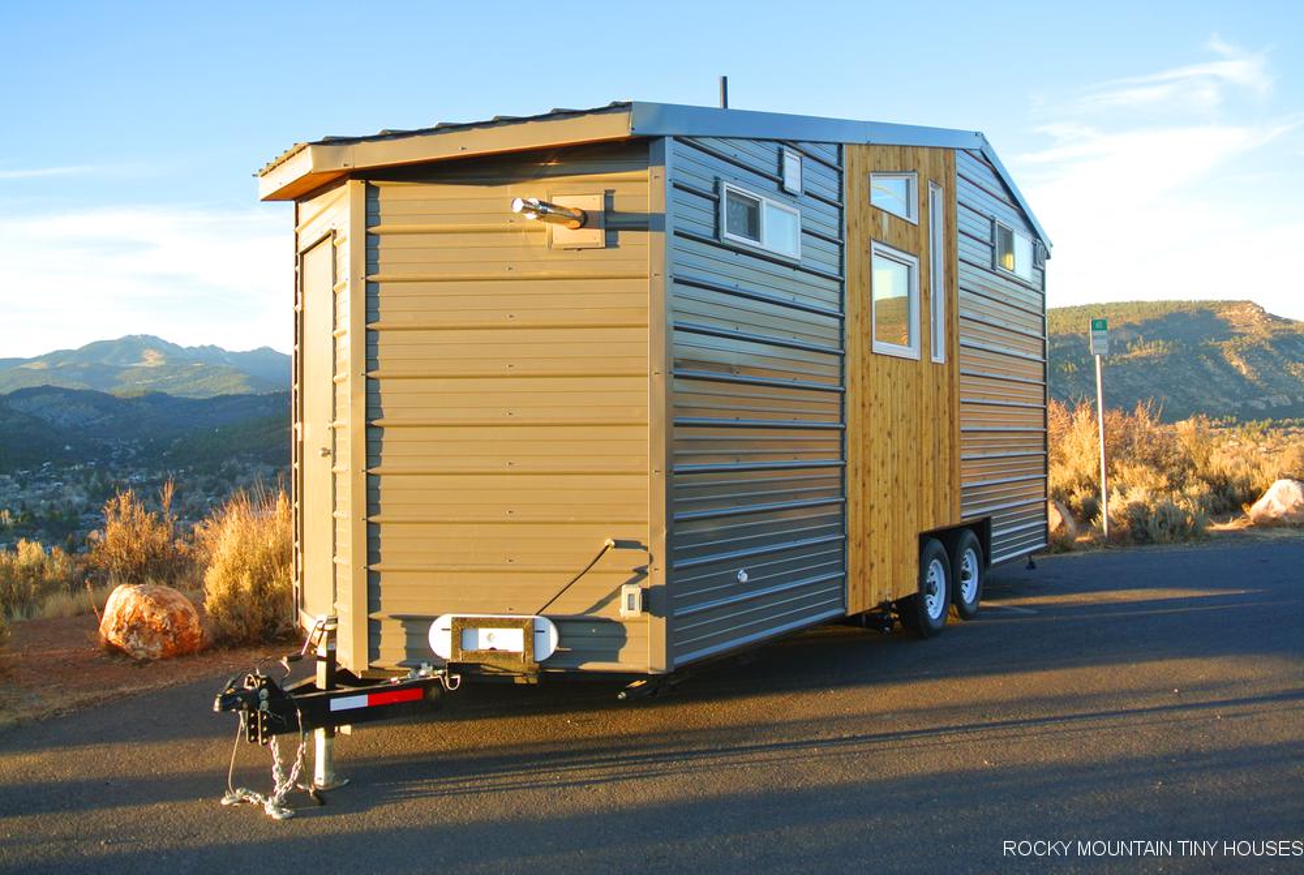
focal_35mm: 31
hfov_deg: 60.2
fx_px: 1125
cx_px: 652
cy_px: 438
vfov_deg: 42.5
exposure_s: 1/160
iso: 100
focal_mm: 11.8
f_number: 3.8
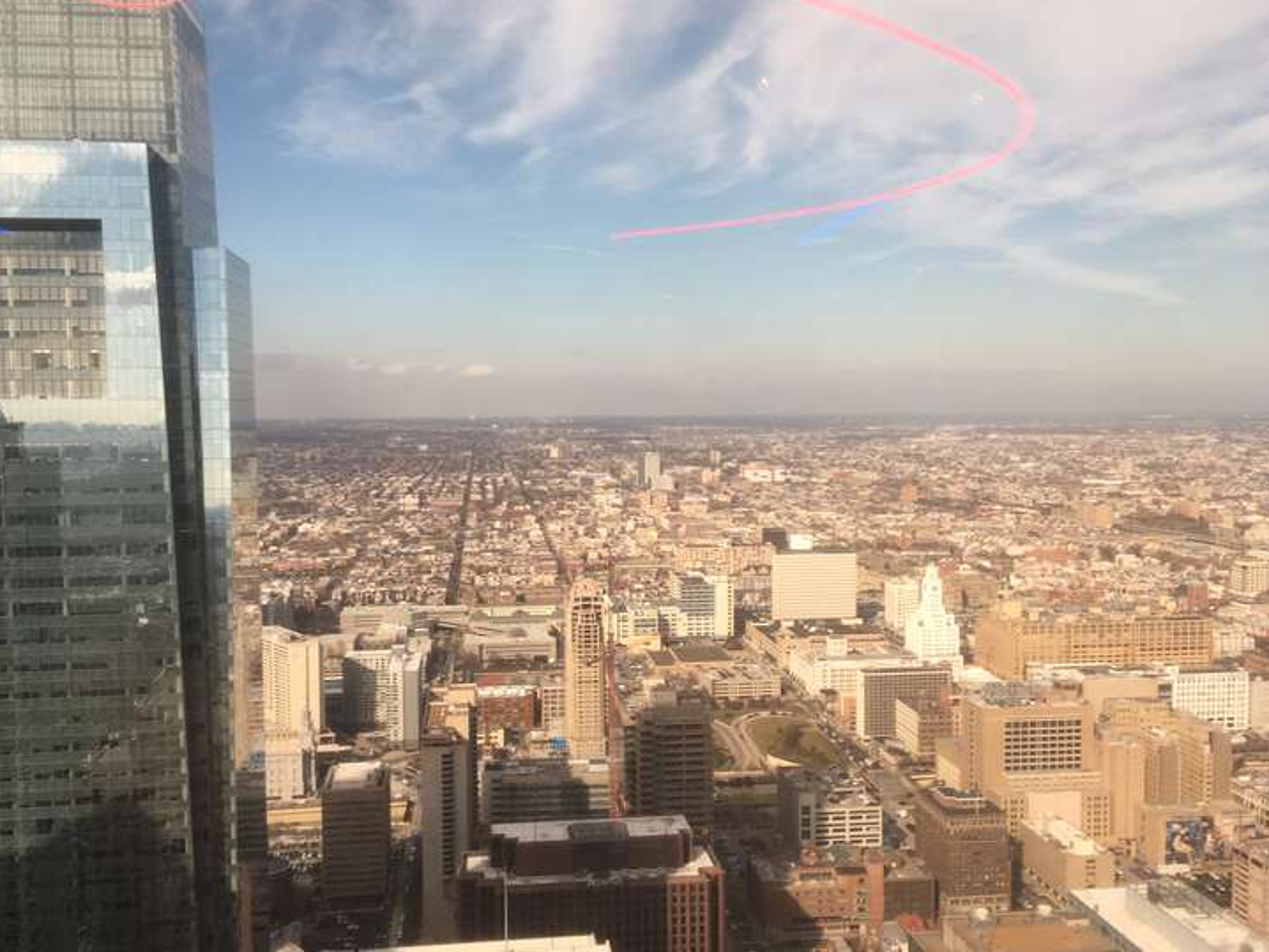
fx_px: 1137
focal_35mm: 31
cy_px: 472
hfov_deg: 58.3
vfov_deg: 45.5
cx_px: 601
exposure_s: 1/40
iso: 25
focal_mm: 4.15
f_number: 2.2
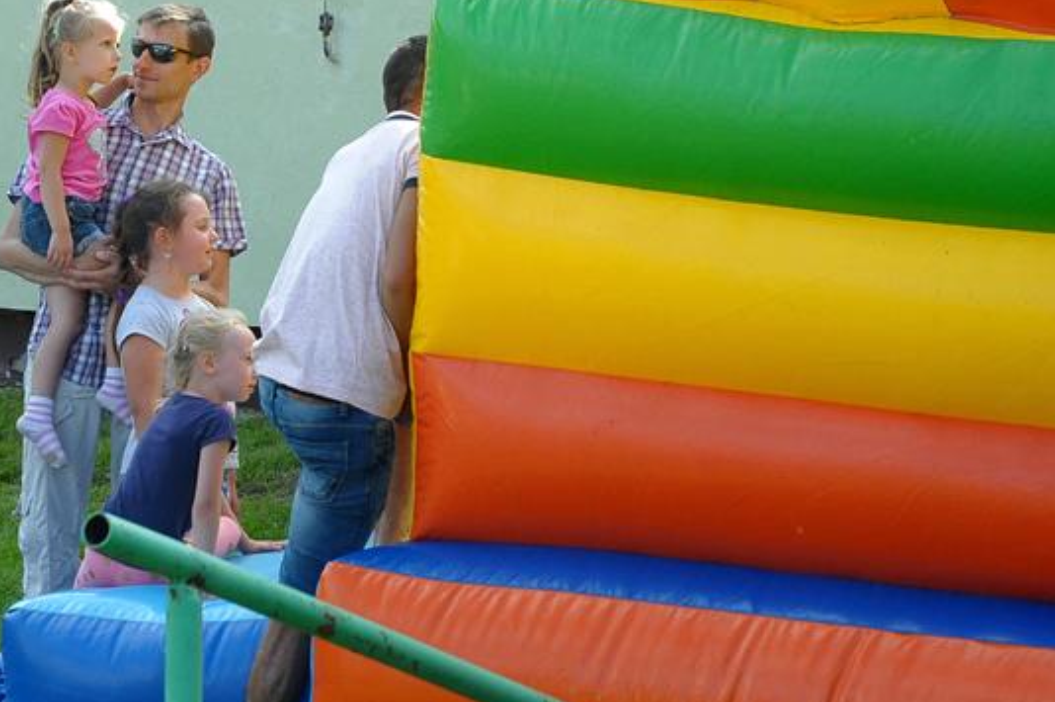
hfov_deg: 12.3
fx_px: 4889
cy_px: 262
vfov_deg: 8.2
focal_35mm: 167
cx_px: 350
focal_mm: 70
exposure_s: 1/800
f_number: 7.1
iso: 800
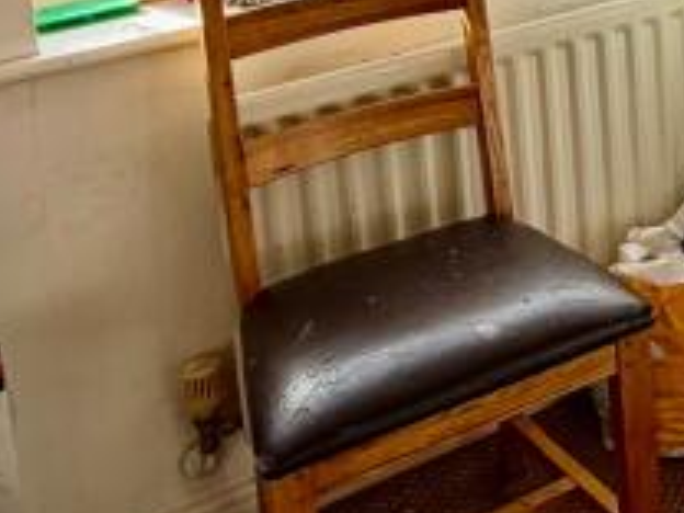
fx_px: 1363
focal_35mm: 69
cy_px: -233
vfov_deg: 19.0
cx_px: 1019
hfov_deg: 23.0
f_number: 2.2
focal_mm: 2.22
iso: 40
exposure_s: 1/169
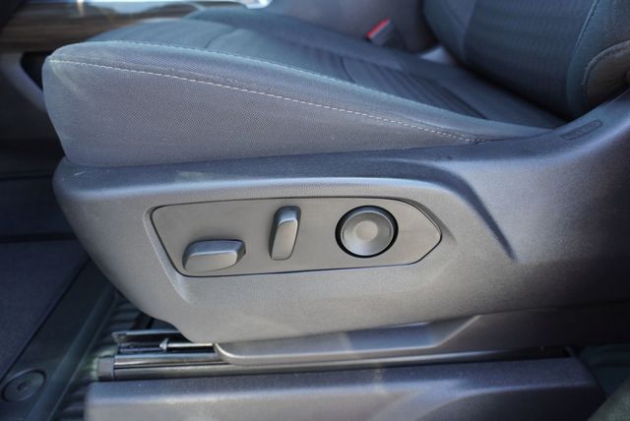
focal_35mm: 24
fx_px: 420
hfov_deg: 73.7
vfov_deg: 53.2
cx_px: 315
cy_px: 210
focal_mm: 16
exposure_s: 1/60
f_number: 4
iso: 250
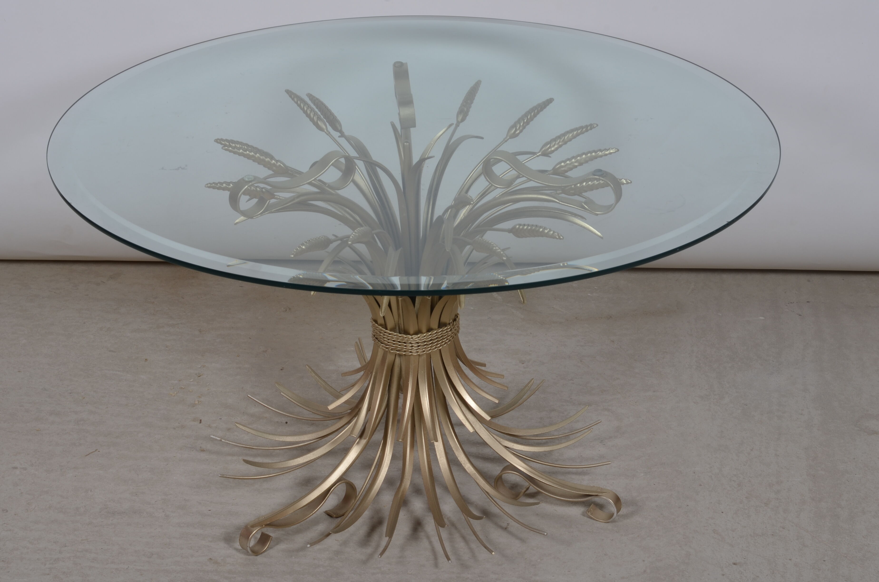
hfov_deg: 27.0
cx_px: 440
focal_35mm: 75
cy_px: 291
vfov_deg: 18.1
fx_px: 1827
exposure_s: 1/125
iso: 100
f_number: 14
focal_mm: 50
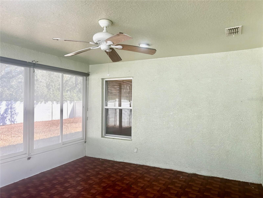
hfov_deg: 67.3
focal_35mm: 26
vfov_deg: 53.1
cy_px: 99
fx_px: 198
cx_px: 132
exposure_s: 1/154
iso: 64
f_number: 1.5
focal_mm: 5.7
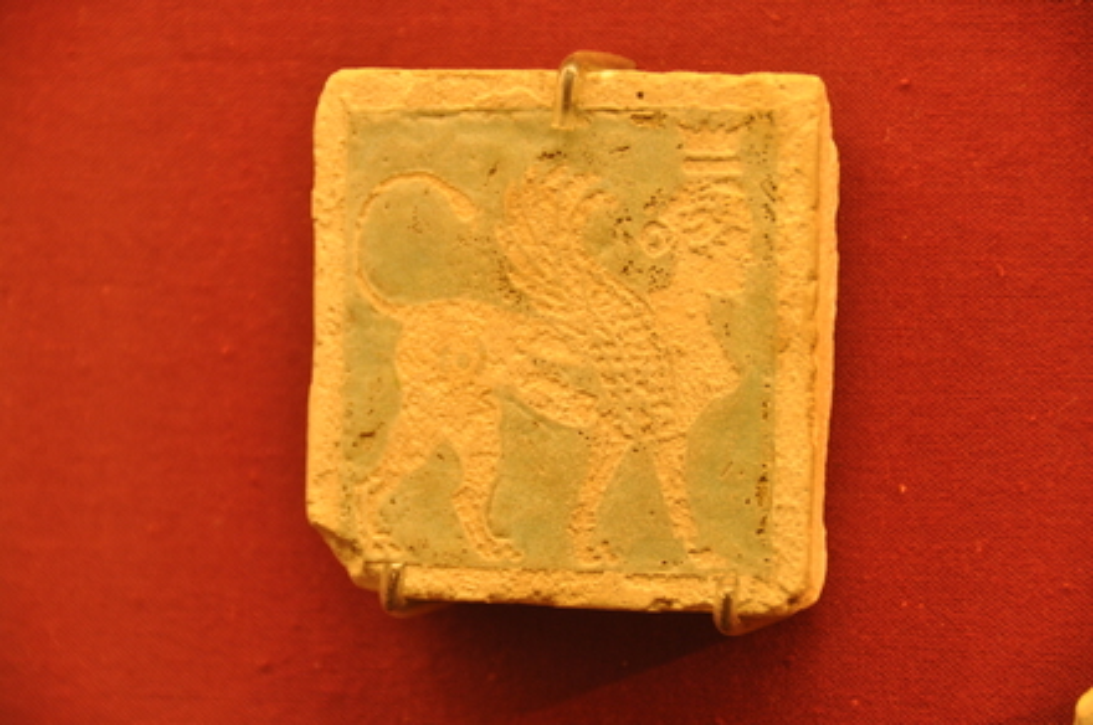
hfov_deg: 9.2
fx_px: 6821
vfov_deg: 6.1
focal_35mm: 225
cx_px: 546
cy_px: 362
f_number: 5.6
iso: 640
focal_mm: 150
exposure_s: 1/20
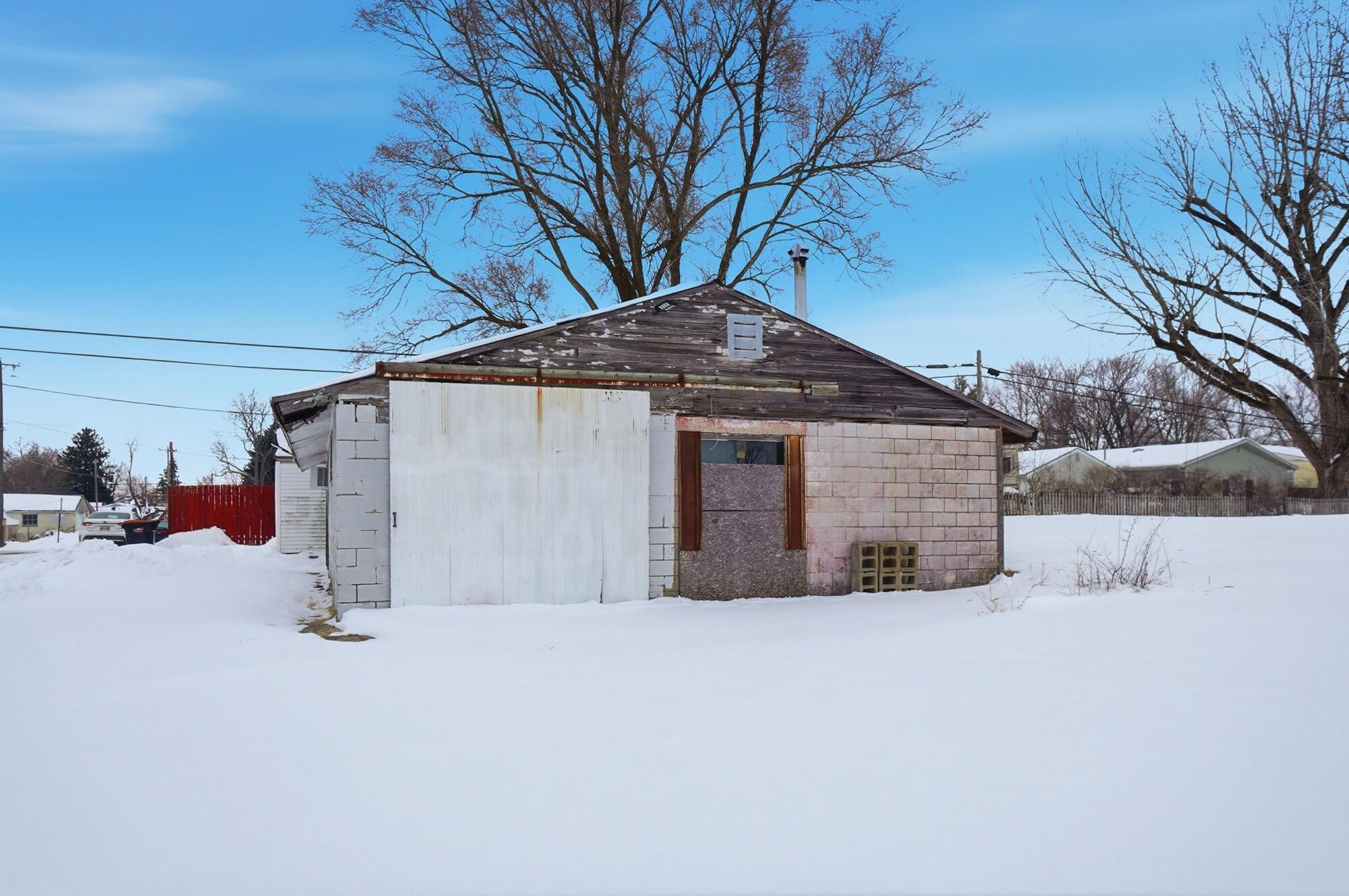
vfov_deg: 53.0
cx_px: 674
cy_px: 448
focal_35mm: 24
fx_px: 898
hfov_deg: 73.8
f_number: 4.5
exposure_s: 1/4000
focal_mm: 16
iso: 100
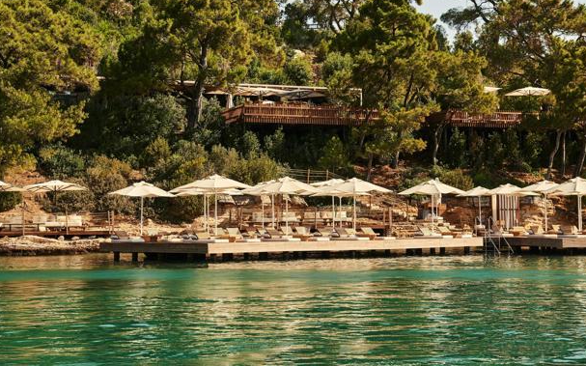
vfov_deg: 20.3
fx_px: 1022
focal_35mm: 64
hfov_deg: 32.0
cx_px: 293
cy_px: 170
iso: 250
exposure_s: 1/400
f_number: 9
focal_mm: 62
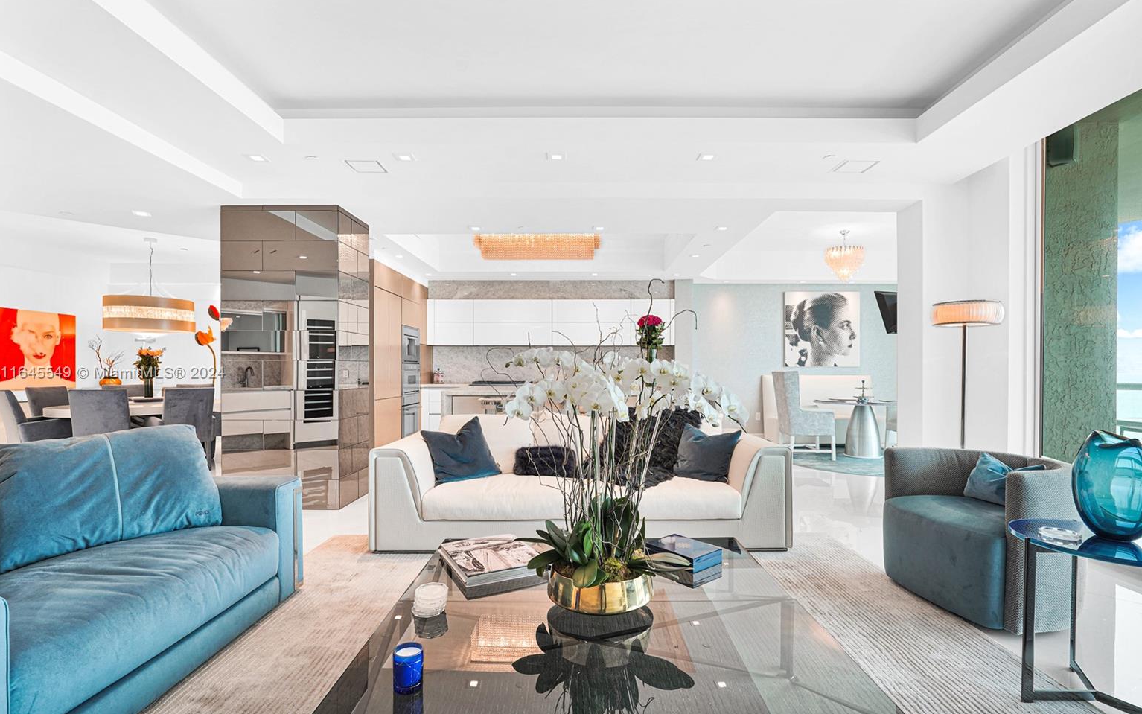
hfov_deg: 94.3
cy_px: 374
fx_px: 529
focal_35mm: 17
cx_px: 582
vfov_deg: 68.0
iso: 200
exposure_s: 1/60
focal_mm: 16
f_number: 8
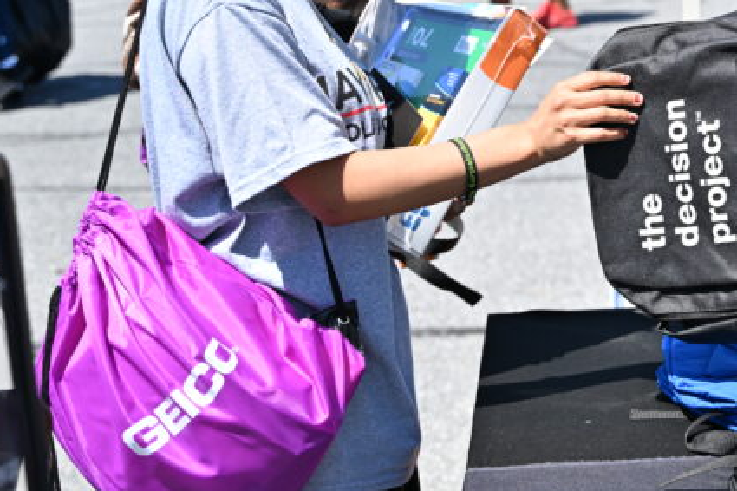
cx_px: 739
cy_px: 89
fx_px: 1924
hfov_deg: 21.0
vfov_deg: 14.4
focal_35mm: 94
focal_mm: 39
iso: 64
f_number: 3.2
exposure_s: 1/640
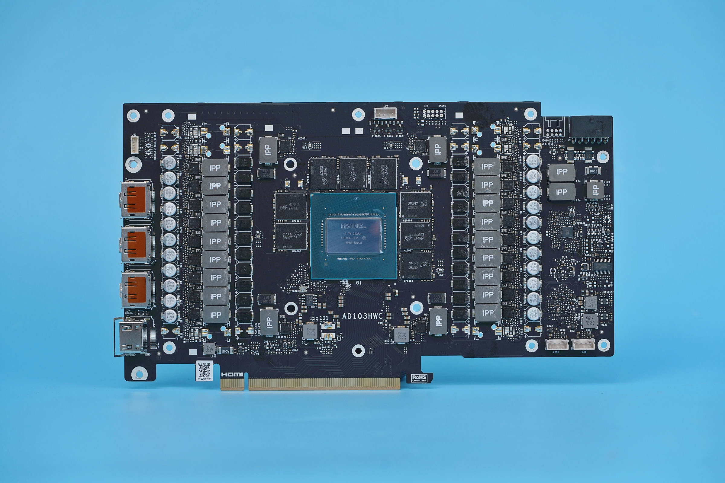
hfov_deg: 22.6
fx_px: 1812
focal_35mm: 90
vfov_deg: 15.2
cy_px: 242
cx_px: 362
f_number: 5.6
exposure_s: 1/100
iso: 400
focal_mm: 90
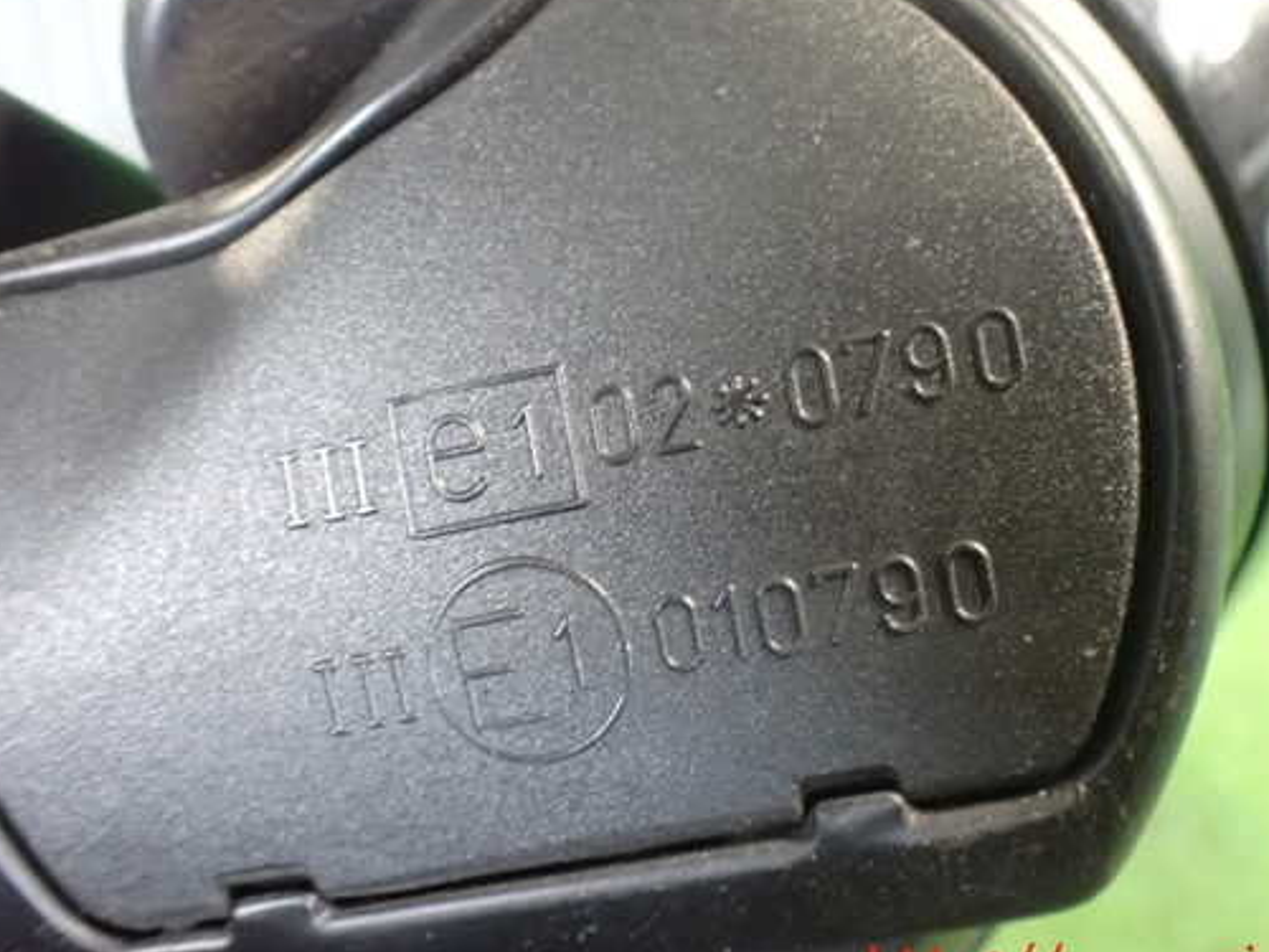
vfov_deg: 39.6
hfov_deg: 51.3
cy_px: 432
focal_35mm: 36
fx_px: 1320
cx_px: 680
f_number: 2.3
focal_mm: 5.4
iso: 1600
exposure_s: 1/30
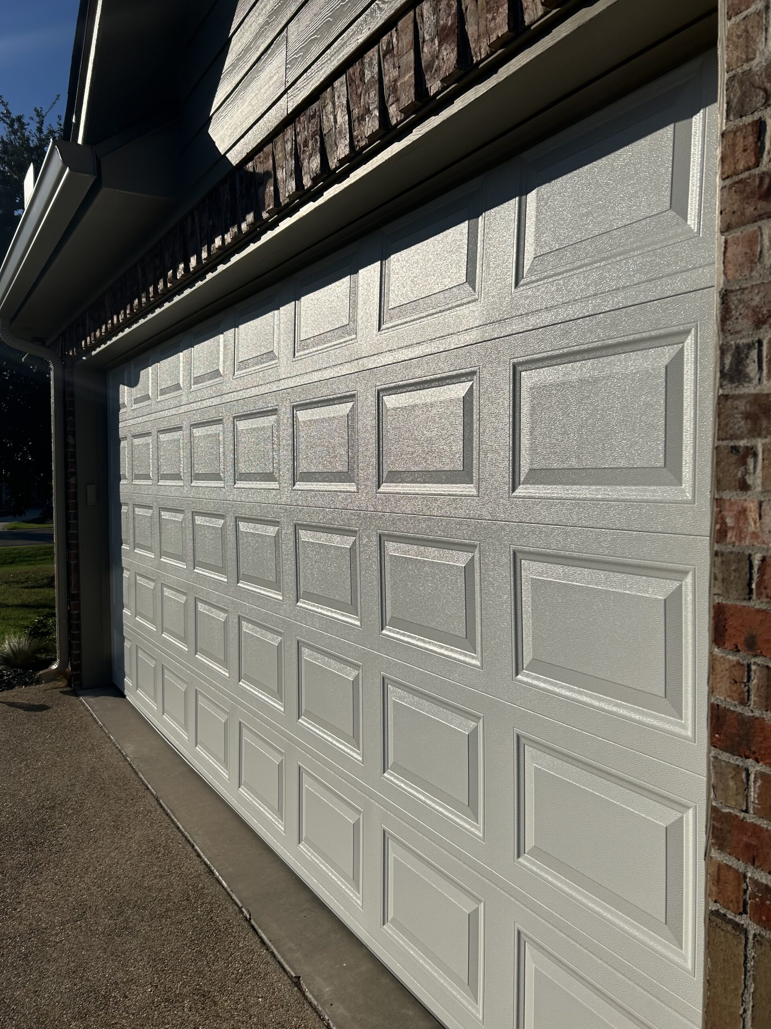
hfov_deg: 53.1
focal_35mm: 26
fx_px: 772
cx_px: 386
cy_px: 514
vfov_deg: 67.3
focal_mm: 5.7
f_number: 1.5
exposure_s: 1/16393
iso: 40
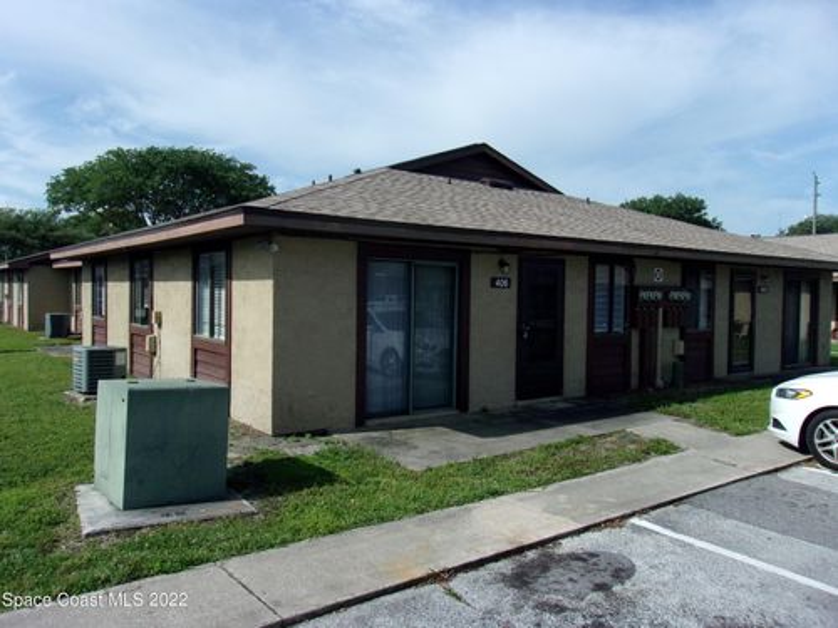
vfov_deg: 51.4
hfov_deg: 65.3
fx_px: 654
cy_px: 314
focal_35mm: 27
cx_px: 419
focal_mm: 4.9
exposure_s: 1/320
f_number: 10.4
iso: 200
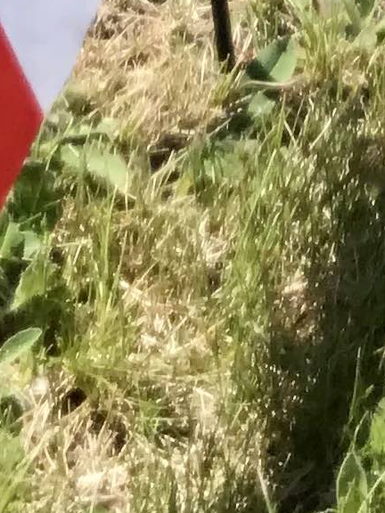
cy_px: -1250
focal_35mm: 196
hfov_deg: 7.5
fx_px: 2907
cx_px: 496
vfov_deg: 8.0
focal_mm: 3.99
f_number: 1.8
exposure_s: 1/1623
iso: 20
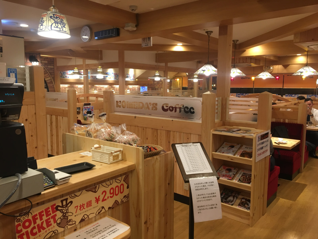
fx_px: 266
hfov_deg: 61.7
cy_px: 120
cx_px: 159
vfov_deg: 48.2
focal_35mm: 29
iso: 80
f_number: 2.2
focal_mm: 4.15
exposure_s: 1/30
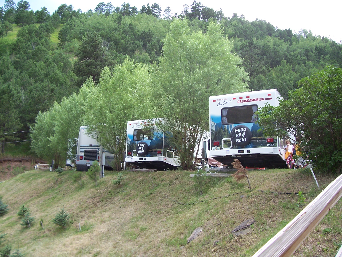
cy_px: 128
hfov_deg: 54.0
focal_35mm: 34
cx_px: 171
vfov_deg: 41.8
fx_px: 336
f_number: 2.7
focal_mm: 5.6
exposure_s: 1/90
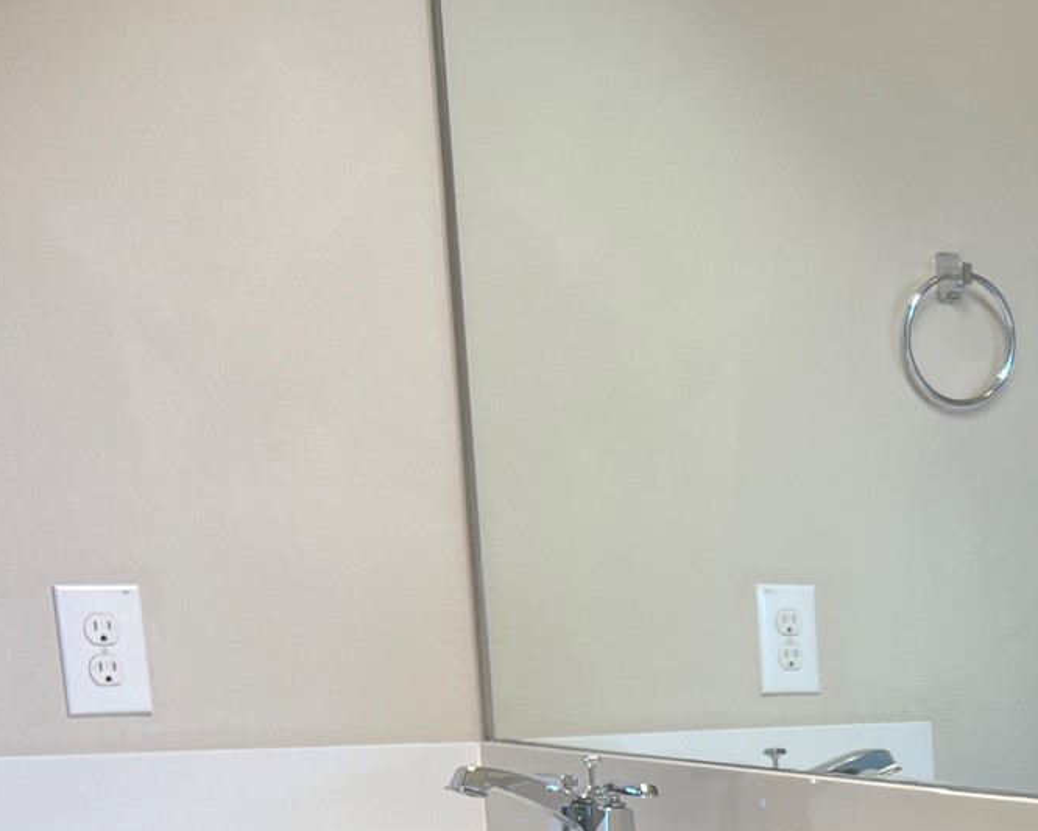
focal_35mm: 78
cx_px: 1139
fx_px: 2397
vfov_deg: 18.0
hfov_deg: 23.0
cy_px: 1172
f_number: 1.5
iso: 50
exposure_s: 1/120
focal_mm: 5.7
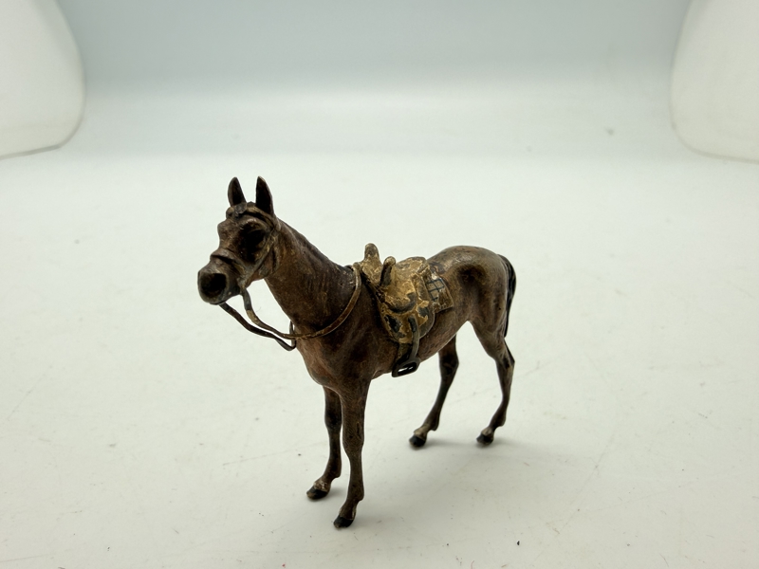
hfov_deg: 71.6
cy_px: 284
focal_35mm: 24
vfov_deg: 56.8
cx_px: 380
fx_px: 526
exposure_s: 1/100
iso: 50
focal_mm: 2.22
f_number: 2.2
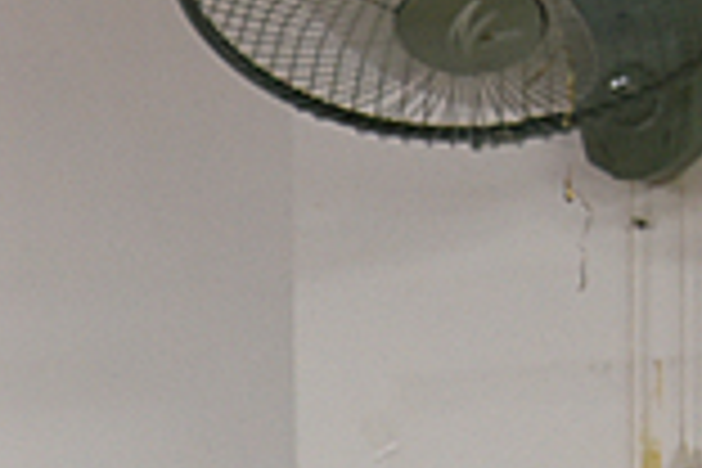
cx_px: -279
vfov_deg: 3.7
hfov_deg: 5.5
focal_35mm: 369
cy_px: 1033
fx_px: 7195
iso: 2500
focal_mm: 72
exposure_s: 1/125
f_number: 6.3
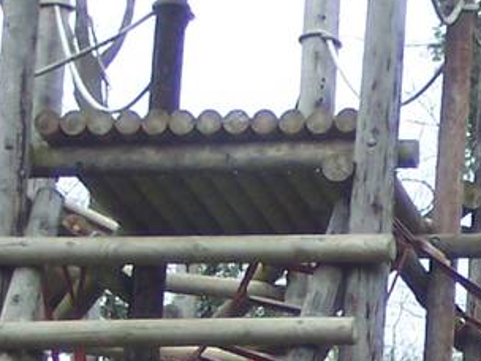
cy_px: 557
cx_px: 1111
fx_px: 3724
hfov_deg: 7.0
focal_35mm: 268
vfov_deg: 5.5
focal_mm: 10.7
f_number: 3.4
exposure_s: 1/180
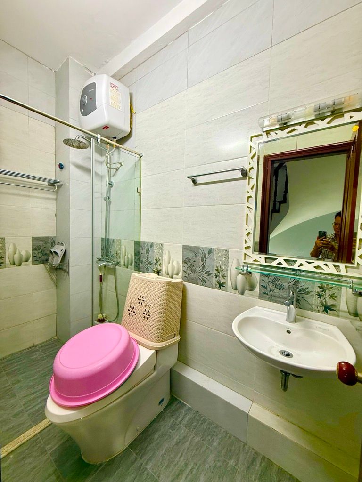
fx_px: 195
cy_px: 241
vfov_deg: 102.1
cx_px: 181
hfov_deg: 85.7
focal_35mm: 14
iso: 200
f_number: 2.2
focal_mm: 2.22
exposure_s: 1/50
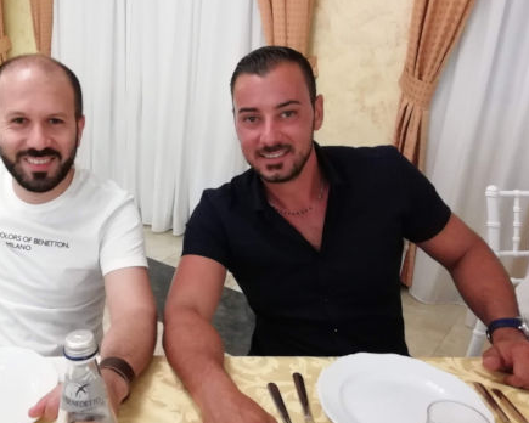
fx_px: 548
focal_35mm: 35
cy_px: 229
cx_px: 168
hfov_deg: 50.4
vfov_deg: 42.2
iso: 500
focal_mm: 3.46
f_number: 2.2
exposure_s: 1/25
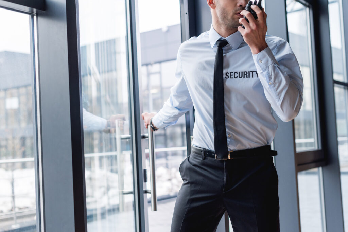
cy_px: 116
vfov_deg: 27.0
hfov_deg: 39.6
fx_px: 483
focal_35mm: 50
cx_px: 174
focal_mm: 50
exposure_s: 1/160
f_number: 3.2
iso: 320
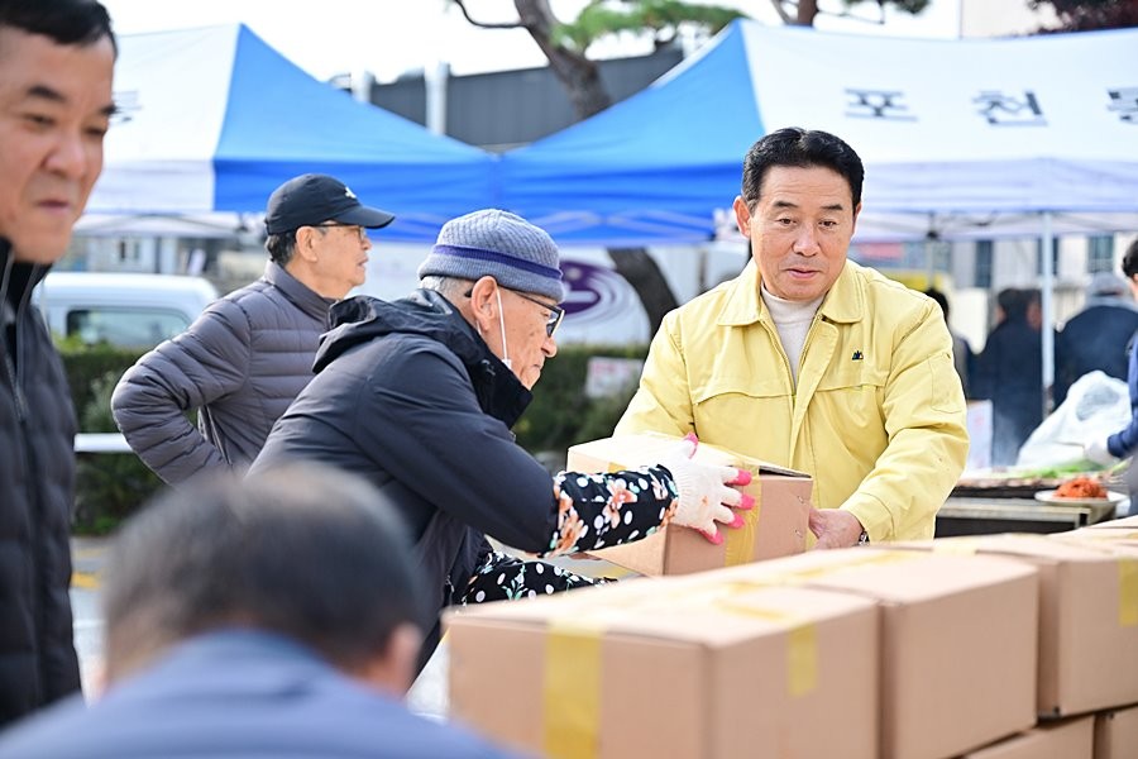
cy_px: 380
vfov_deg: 19.5
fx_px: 2213
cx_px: 569
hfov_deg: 28.8
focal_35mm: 70
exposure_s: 1/1250
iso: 400
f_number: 3.2
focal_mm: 70
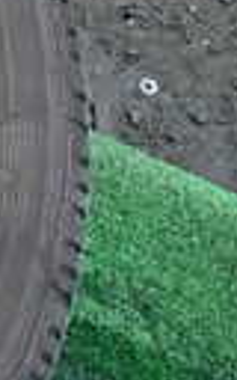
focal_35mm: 149
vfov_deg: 14.0
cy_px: 148
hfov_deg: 7.2
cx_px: -607
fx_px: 1540
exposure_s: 1/100
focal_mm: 5.4
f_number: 2.3
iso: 100
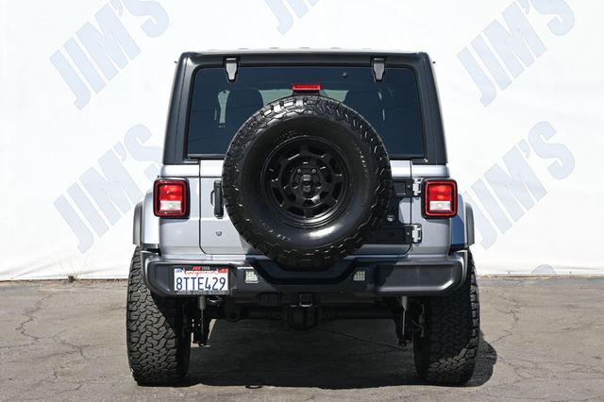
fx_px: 1132
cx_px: 302
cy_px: 201
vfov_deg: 20.1
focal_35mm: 68
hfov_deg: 29.9
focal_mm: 45
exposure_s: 1/250
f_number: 6
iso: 140
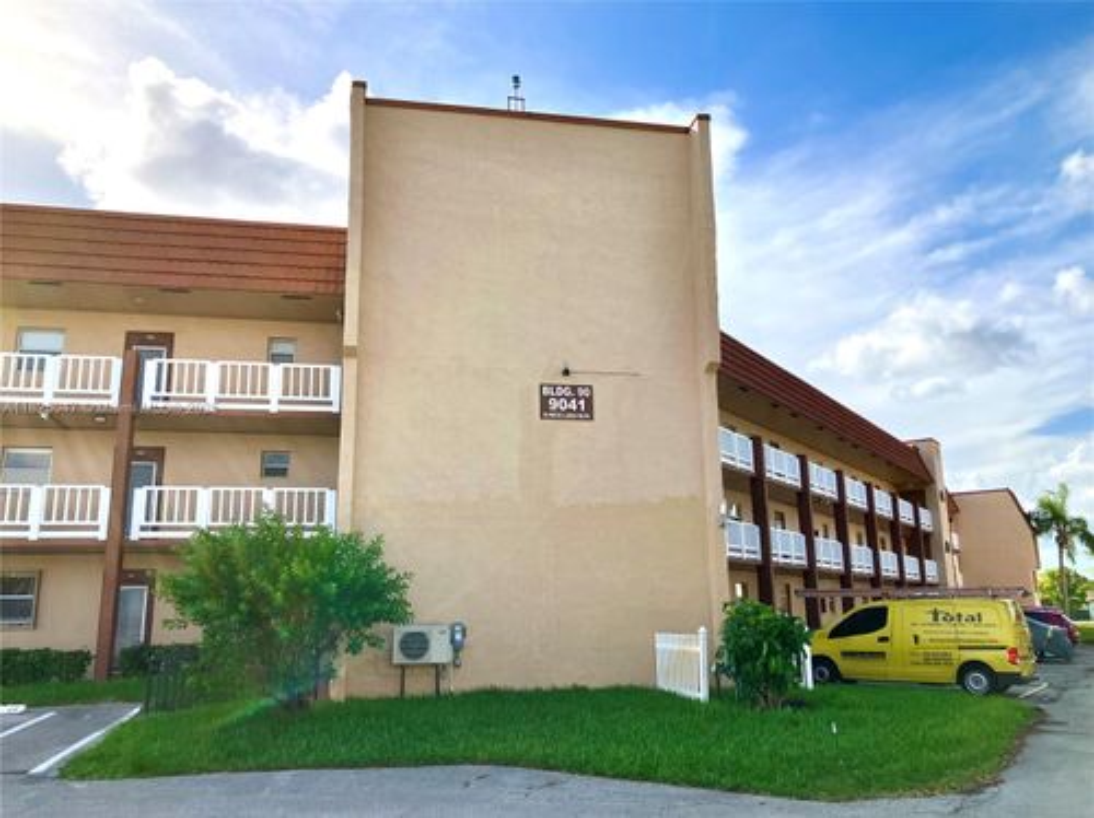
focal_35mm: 28
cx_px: 547
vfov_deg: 49.7
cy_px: 409
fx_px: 884
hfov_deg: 63.5
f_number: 1.8
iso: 32
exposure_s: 1/1869
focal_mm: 3.99
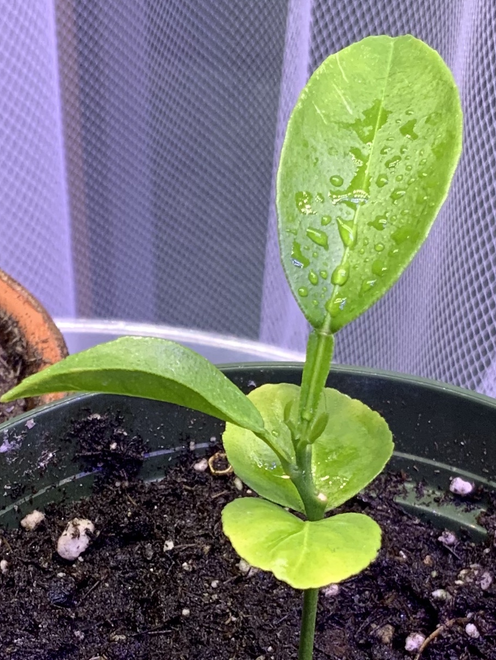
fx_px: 573
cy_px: 332
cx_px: 248
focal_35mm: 30
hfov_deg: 46.8
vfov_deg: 60.0
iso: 20
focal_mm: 3
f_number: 1.8
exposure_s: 1/120
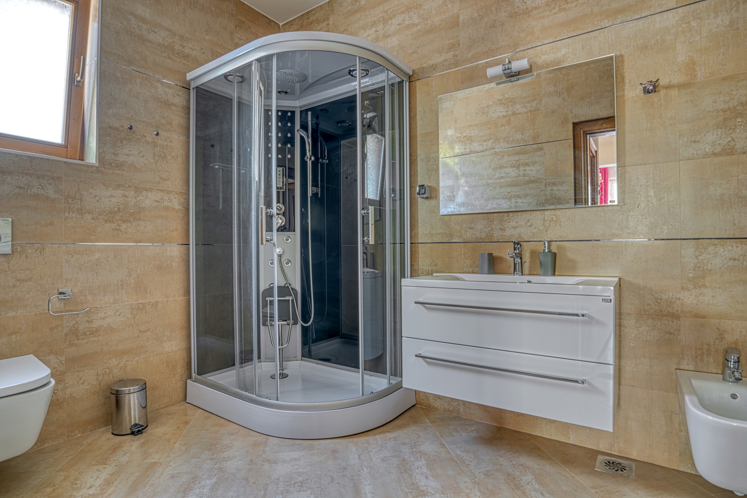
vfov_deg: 67.4
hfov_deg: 90.0
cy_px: 249
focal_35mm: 18
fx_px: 374
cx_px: 374
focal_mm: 18
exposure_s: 2.5
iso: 100
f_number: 11
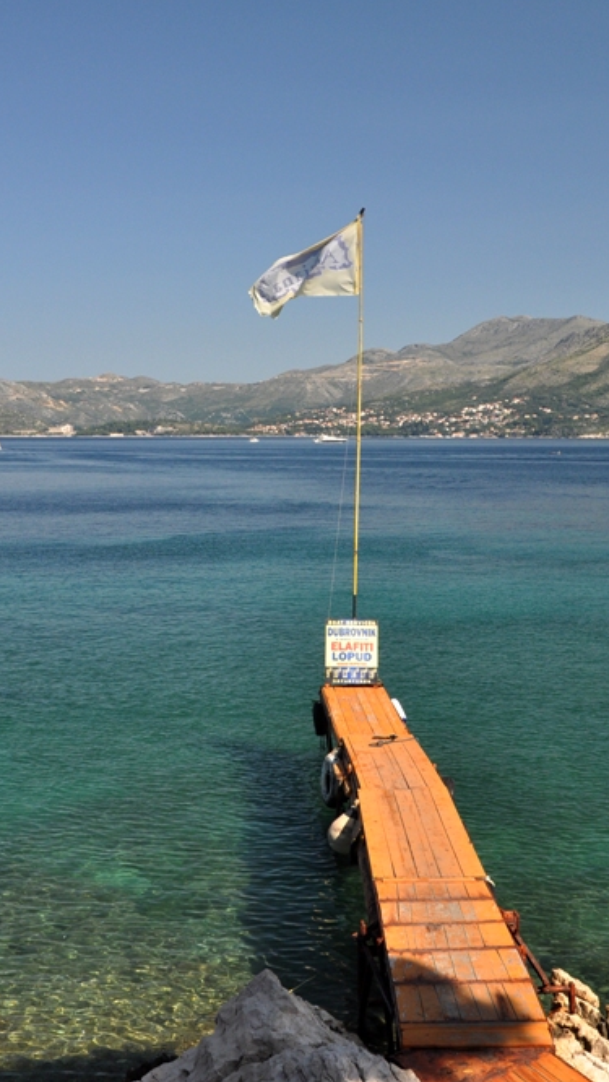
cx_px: 363
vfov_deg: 41.9
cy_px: 448
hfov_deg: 24.4
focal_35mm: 49
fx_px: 1406
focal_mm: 26
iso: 640
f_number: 10
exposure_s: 1/400
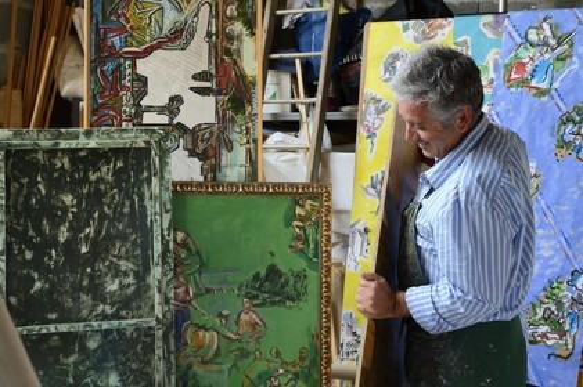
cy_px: 194
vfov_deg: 27.0
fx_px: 809
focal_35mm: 50
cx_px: 292
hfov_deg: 39.6
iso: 800
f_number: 6.3
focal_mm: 50
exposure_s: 1/60
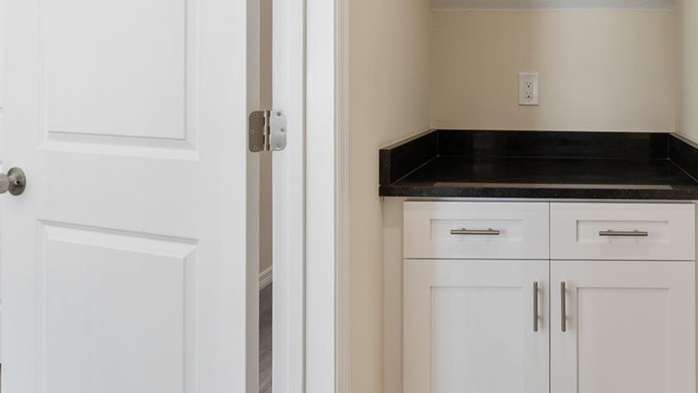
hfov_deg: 61.9
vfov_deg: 39.0
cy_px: 94
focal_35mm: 29
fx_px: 537
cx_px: 533
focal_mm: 10
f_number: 7.1
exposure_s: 1/2.5
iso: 100
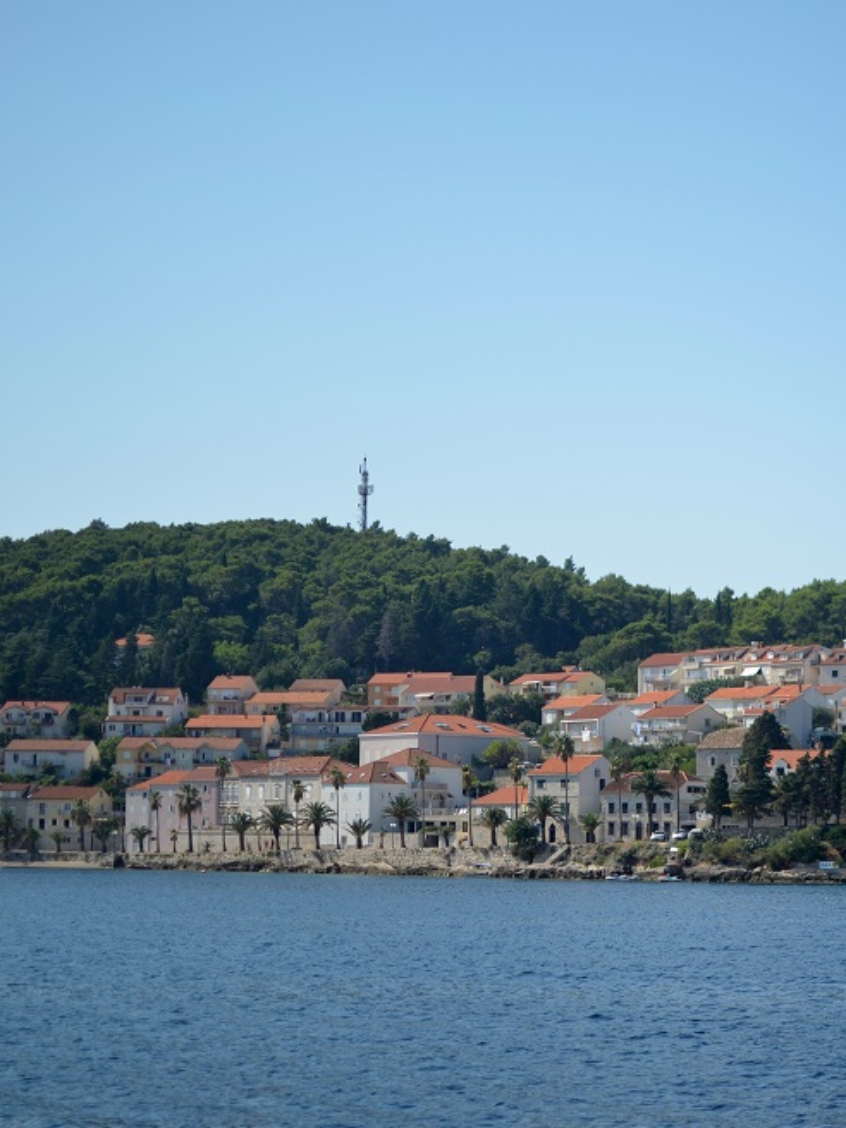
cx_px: 764
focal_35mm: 77
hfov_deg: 18.9
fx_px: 2500
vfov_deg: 25.4
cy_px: 561
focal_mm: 35
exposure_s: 1/6400
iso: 125
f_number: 1.8
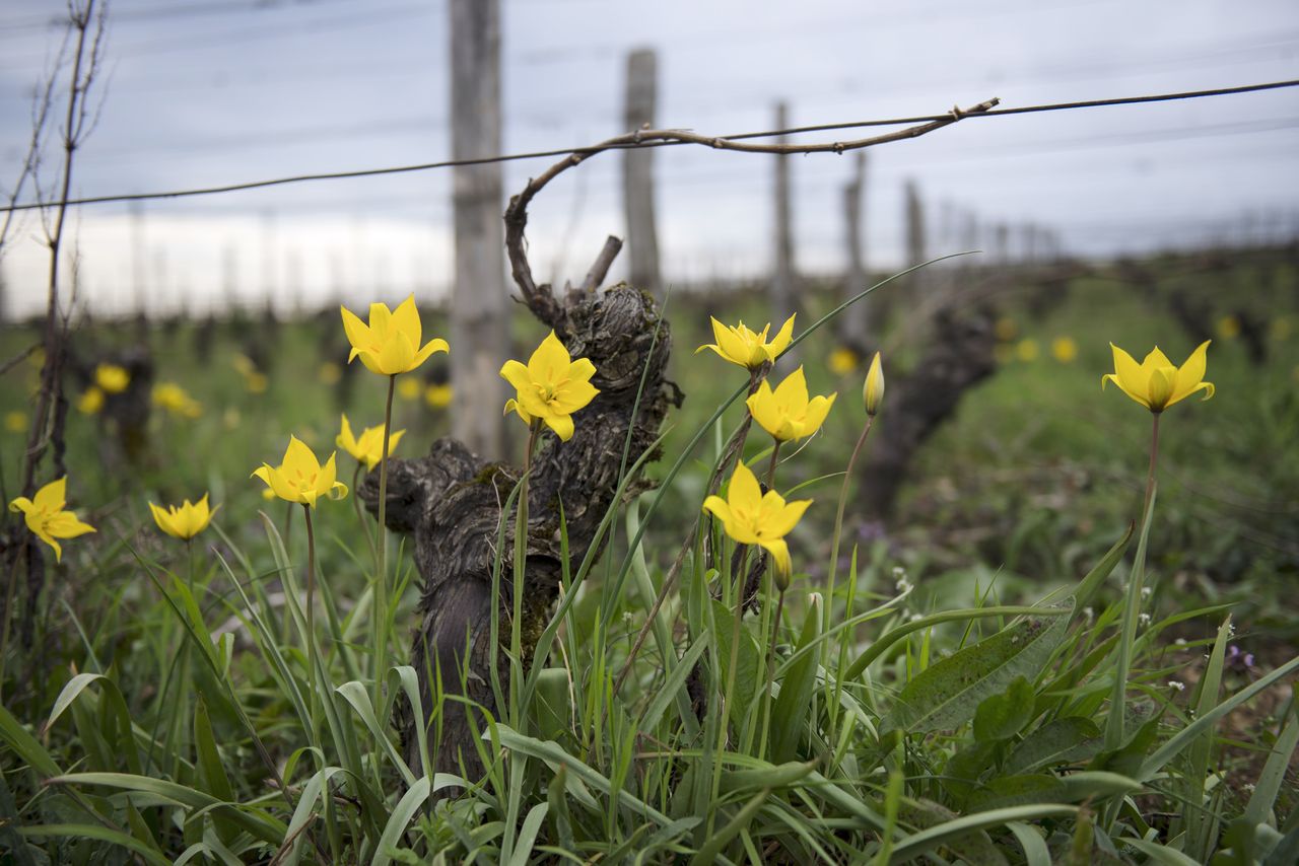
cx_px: 650
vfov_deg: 35.1
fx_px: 1371
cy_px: 433
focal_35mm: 38
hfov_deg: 50.7
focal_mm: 38
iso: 100
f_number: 2.8
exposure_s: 1/800
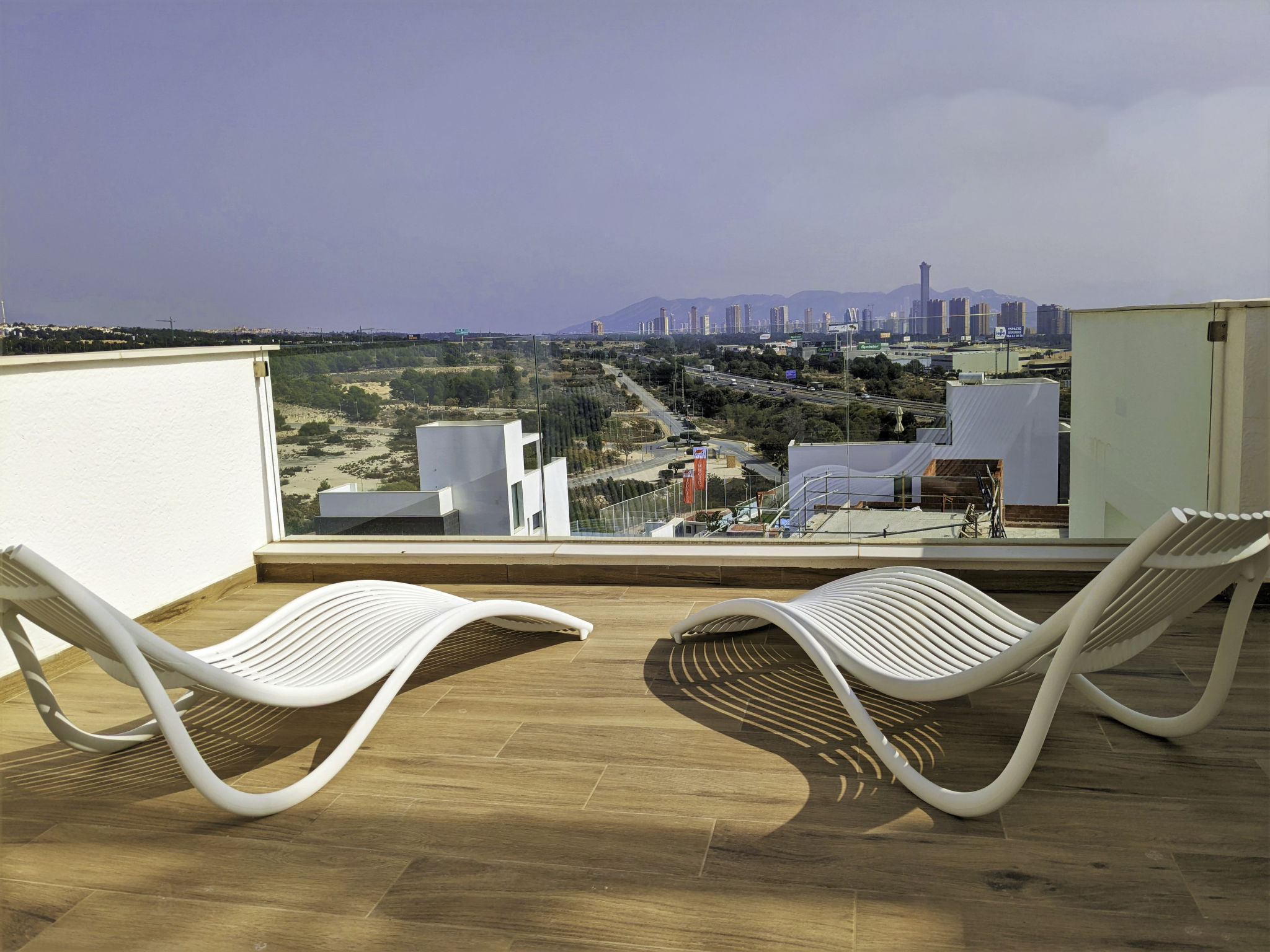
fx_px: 991
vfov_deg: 51.4
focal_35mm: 27
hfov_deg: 65.3
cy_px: 476
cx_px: 635
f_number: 1.7
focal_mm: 4.38
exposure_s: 1/7800
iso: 73
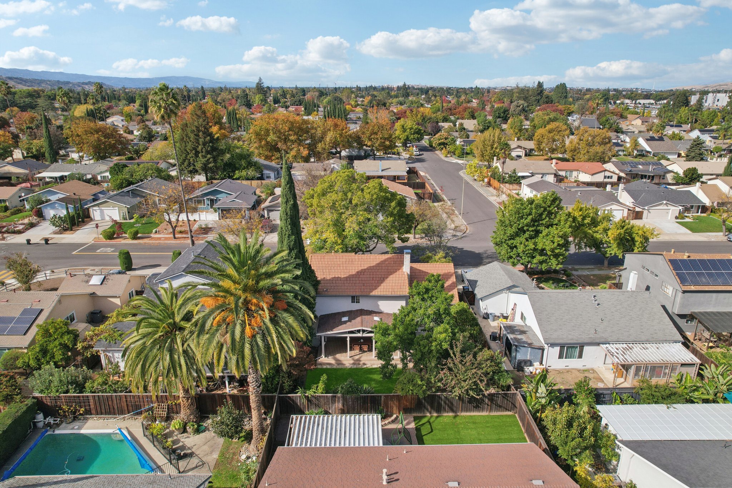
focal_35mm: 22
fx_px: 447
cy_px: 244
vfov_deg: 57.2
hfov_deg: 78.6
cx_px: 366
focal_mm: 8.4
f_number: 2.8
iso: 120
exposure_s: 1/320
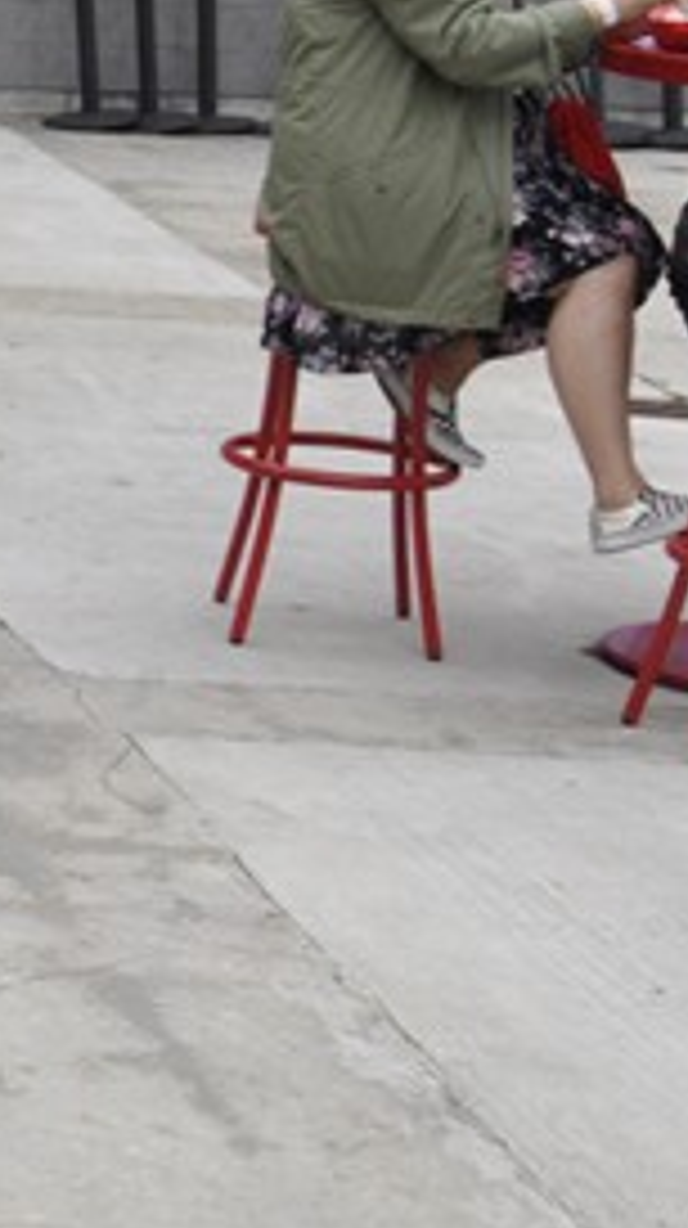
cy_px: 247
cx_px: -1376
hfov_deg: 8.4
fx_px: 3933
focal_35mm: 121
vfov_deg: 17.6
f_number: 11
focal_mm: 21
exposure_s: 1/125
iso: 400
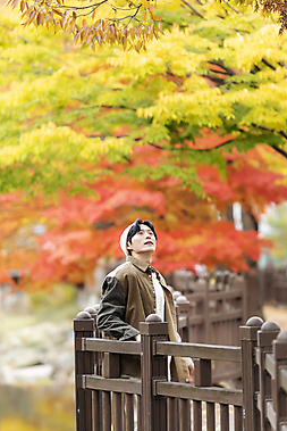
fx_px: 2079
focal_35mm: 174
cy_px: 218
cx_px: 150
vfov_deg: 11.8
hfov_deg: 7.9
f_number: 2.8
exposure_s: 1/200
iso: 400
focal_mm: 165
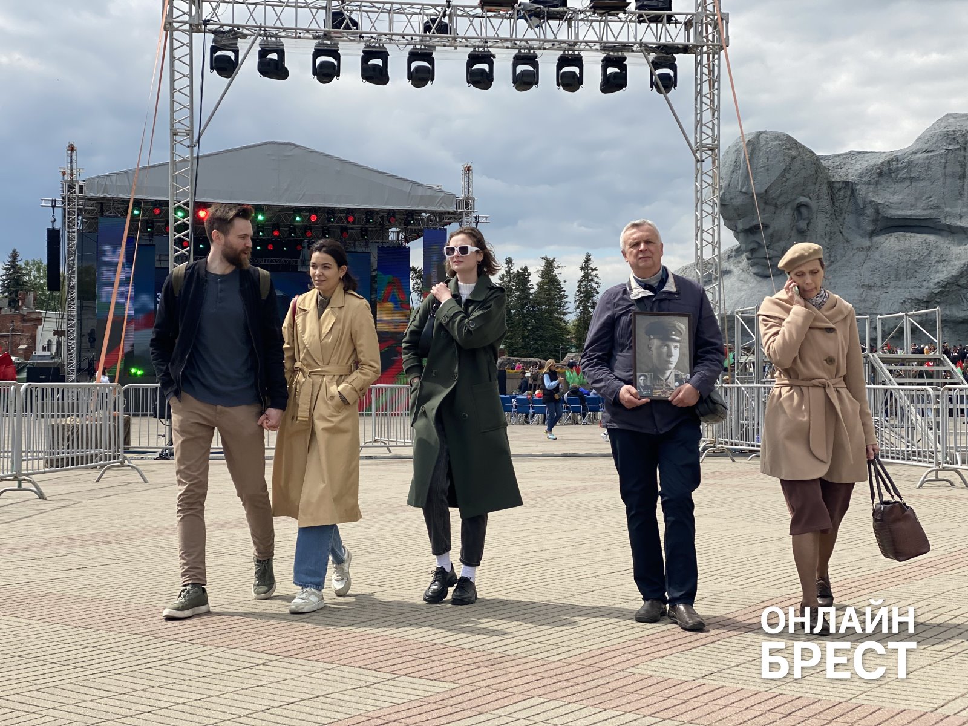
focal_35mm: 52
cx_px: 484
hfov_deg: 36.8
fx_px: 1454
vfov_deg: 28.0
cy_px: 363
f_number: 2
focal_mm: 6
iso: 20
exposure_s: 1/1453
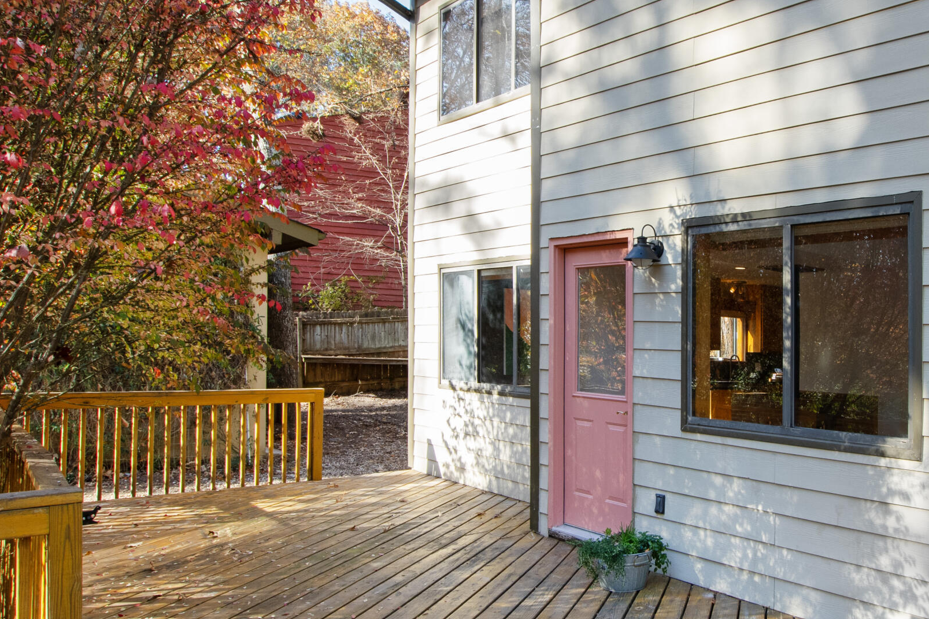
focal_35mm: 28
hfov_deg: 62.0
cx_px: 689
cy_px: 337
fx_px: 722
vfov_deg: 46.3
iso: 400
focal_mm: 10
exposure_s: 1/50
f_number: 8
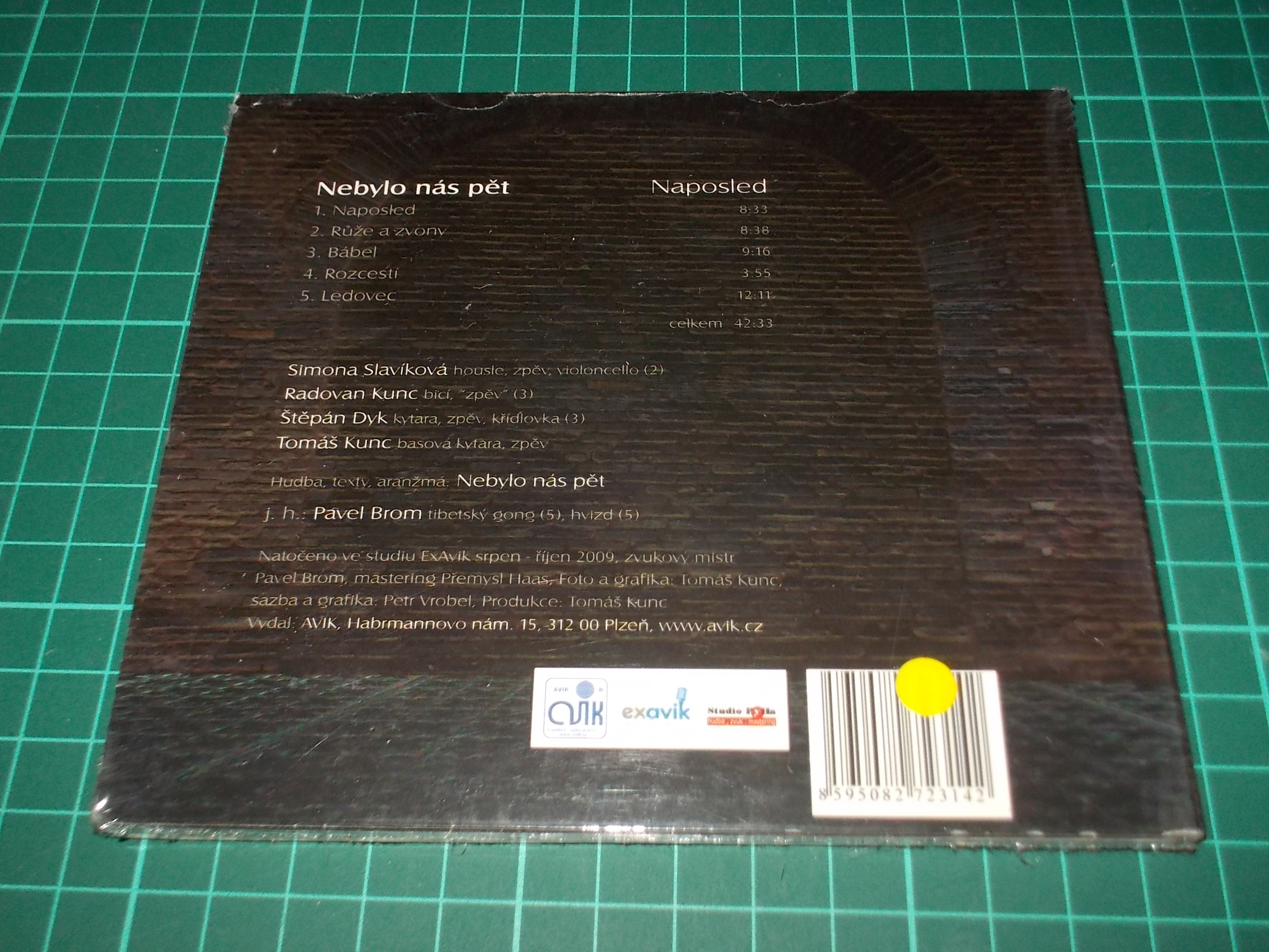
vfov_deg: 38.7
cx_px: 634
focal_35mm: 37
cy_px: 476
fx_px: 1356
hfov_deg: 50.1
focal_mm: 5.2
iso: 200
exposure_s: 1/30
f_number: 3.7
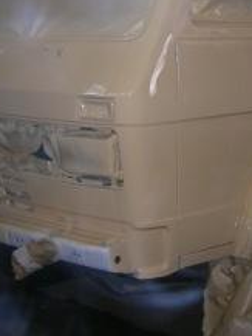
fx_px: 679
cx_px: 223
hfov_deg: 20.6
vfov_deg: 27.3
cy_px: 80
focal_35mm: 70
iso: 60
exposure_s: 1/60.1
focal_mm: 5.7
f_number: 2.9
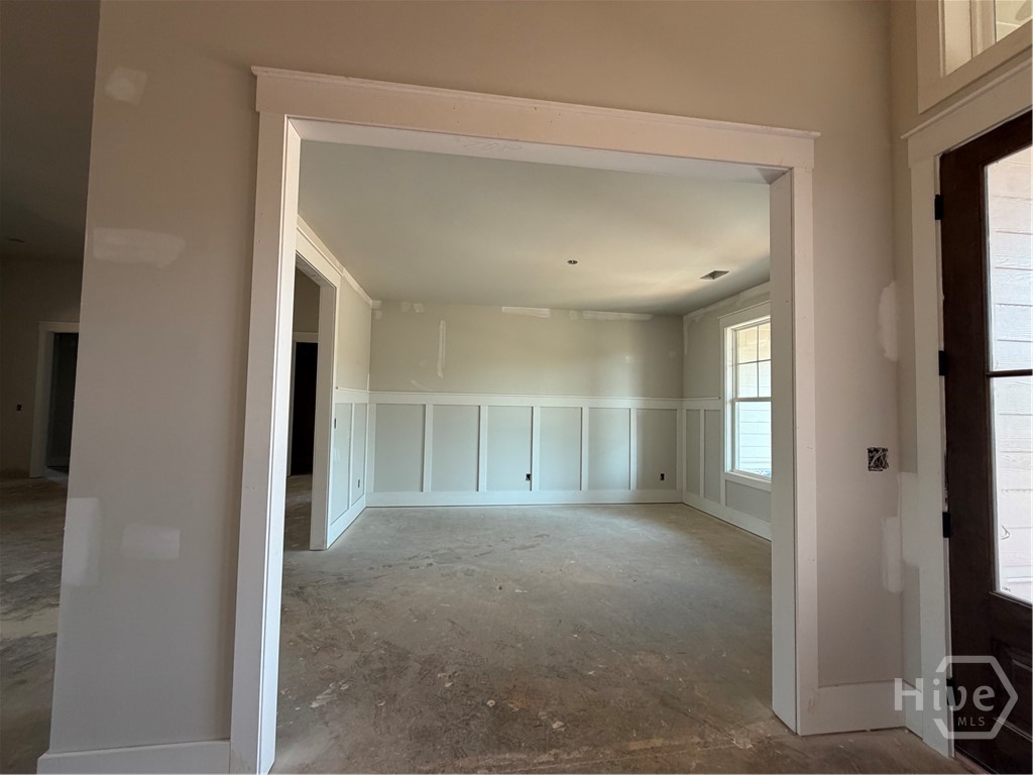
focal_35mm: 14
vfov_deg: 85.7
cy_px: 388
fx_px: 418
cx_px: 516
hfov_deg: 102.1
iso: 200
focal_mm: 2.22
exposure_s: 1/121
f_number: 2.2
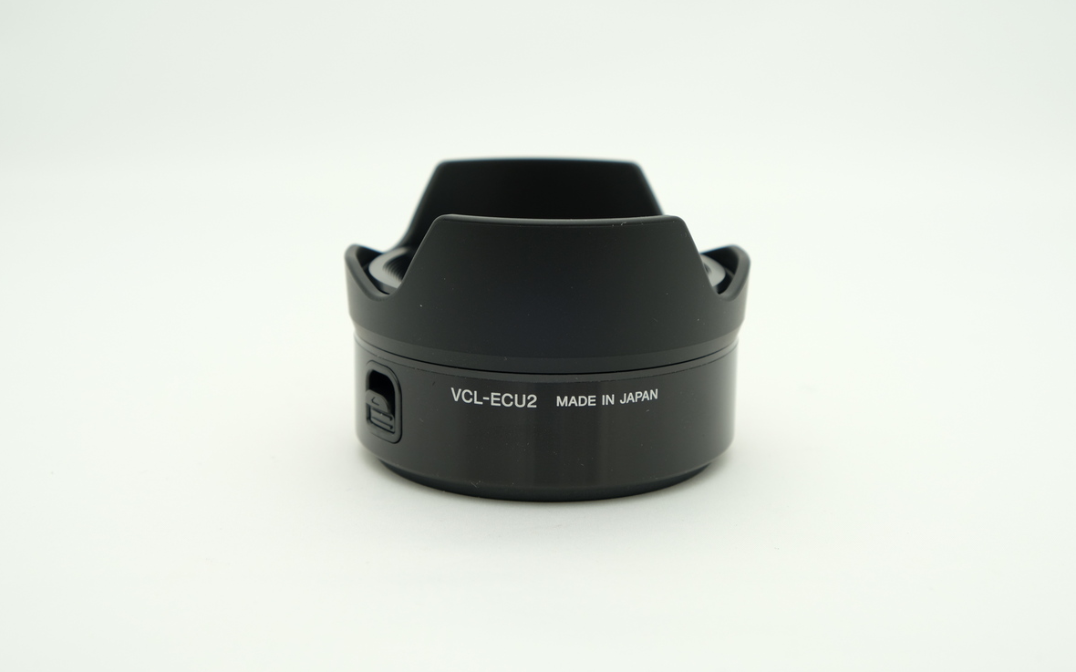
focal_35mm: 58
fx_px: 1700
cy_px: 309
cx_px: 541
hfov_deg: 35.1
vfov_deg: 22.4
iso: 200
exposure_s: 1/125
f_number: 8
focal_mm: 37.4
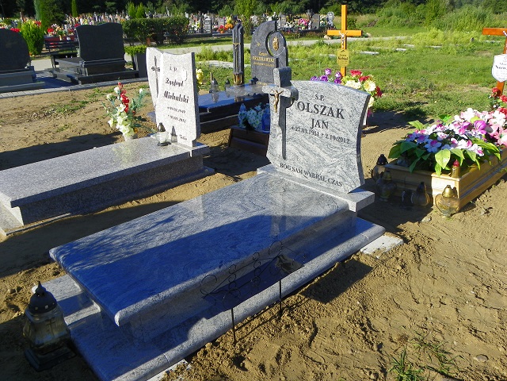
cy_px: 190
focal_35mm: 31
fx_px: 454
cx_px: 254
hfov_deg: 58.4
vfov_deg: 45.4
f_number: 4.5
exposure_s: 1/250
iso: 64
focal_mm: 5.5
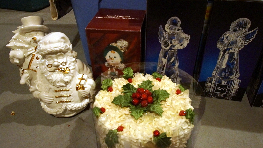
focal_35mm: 28
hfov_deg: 68.8
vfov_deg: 42.0
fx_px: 192
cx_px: 132
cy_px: 65
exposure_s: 1/25
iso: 3200
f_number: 4
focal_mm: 17
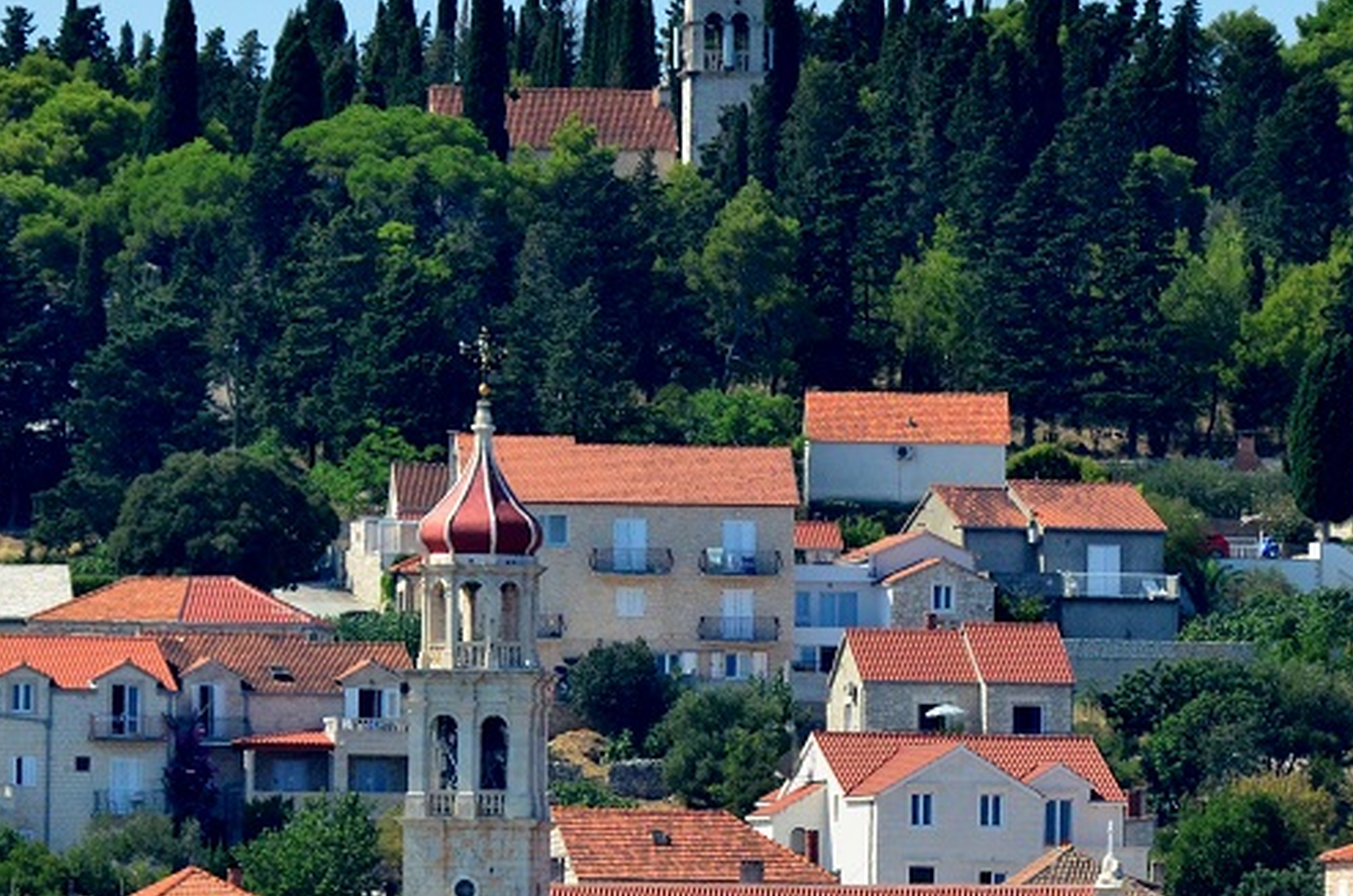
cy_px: 715
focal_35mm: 592
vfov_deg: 2.3
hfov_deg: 3.5
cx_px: 633
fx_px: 22200
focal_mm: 195
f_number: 5.3
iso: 1400
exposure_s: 1/8000
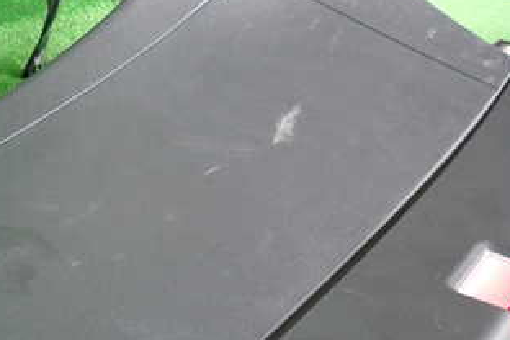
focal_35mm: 50
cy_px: 281
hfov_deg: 37.7
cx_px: 78
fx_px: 708
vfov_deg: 26.4
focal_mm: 4.5
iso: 200
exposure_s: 1/40
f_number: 2
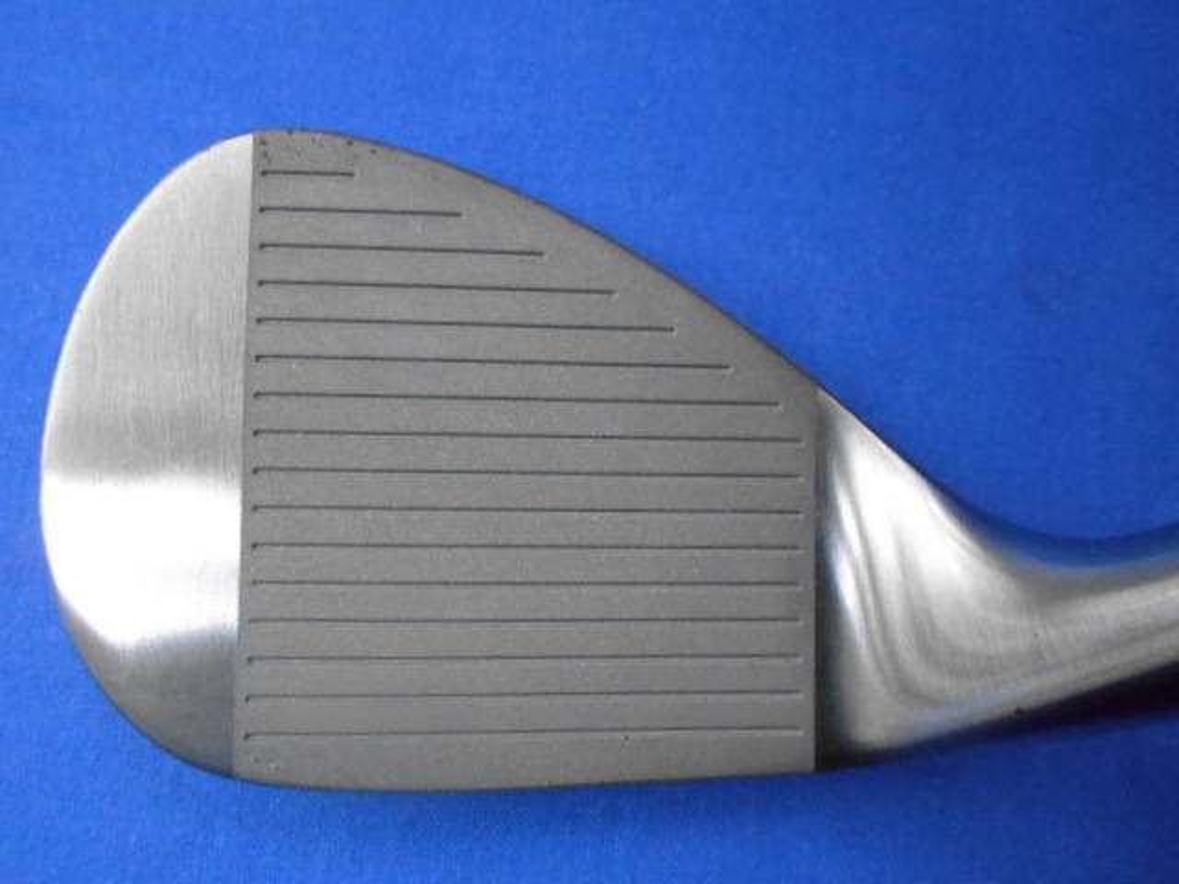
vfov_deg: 53.1
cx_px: 590
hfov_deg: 67.3
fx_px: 886
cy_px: 442
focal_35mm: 26
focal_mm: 4.6
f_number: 3.2
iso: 800
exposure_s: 1/80
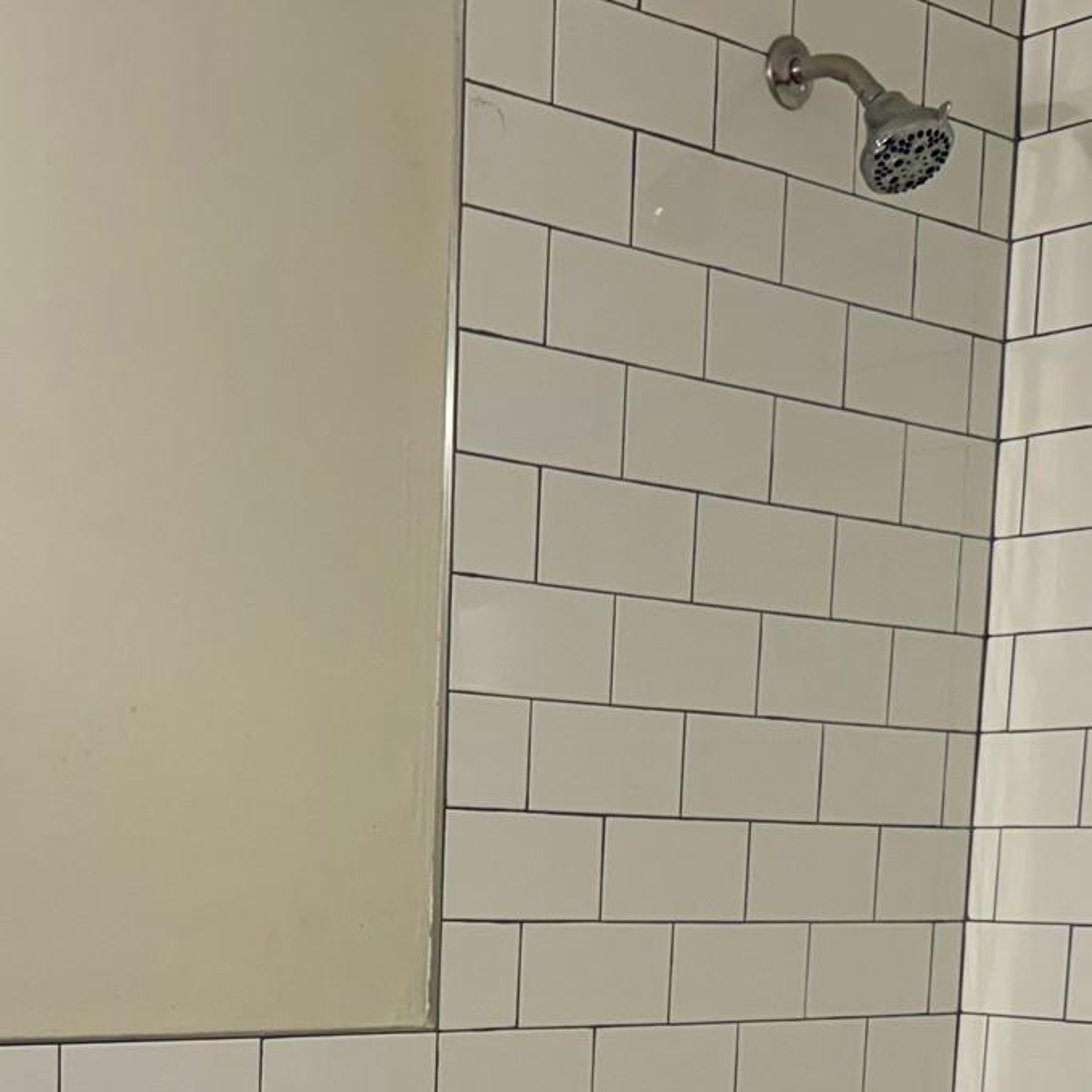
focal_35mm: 64
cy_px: 1208
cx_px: 359
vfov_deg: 25.0
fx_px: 2284
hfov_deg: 26.7
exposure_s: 1/120
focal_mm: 6.76
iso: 100
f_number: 1.78
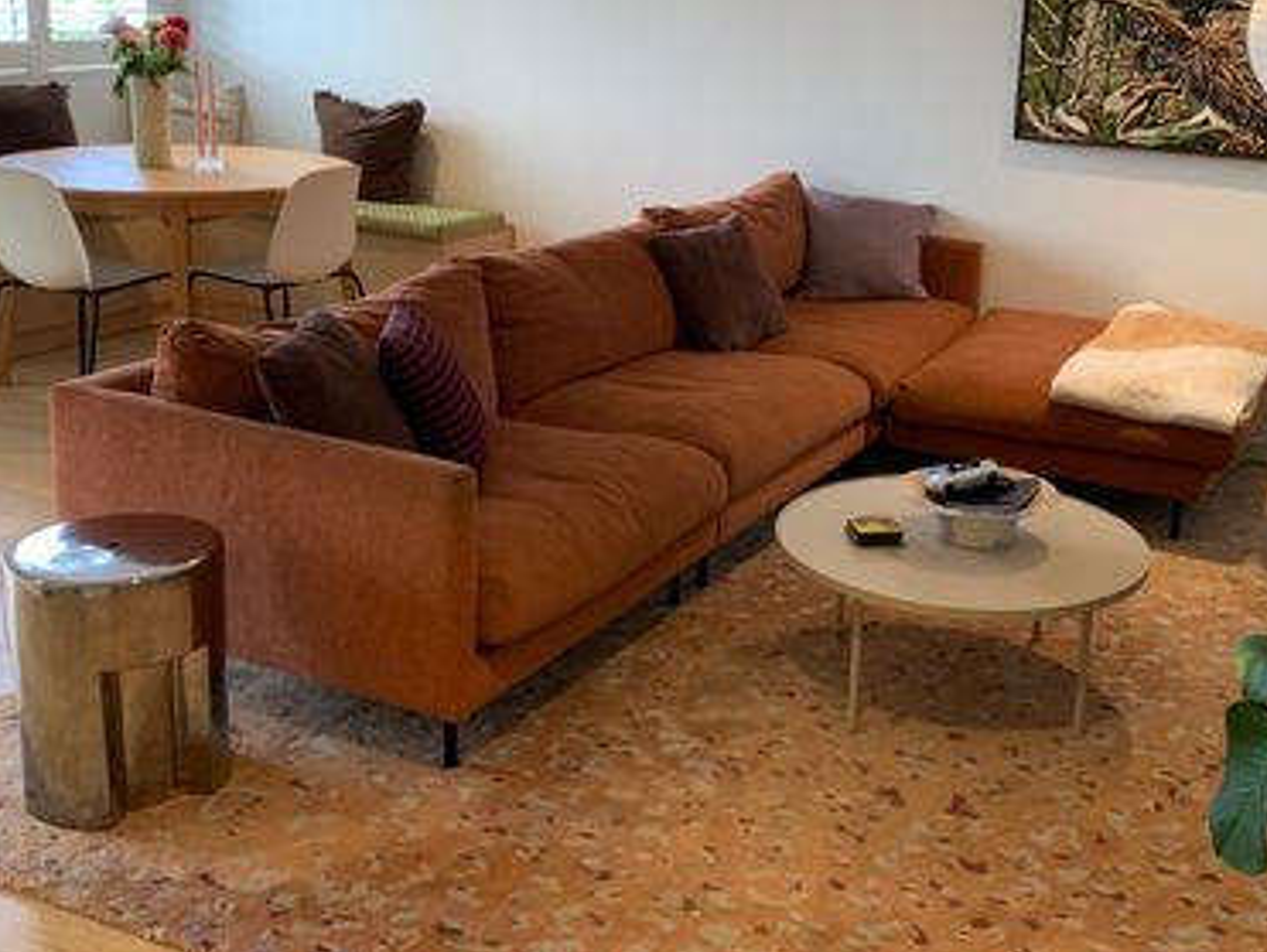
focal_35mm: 42
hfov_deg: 44.2
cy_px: 379
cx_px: 826
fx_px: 1539
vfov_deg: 34.3
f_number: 1.8
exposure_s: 1/50
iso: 80
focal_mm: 4.25
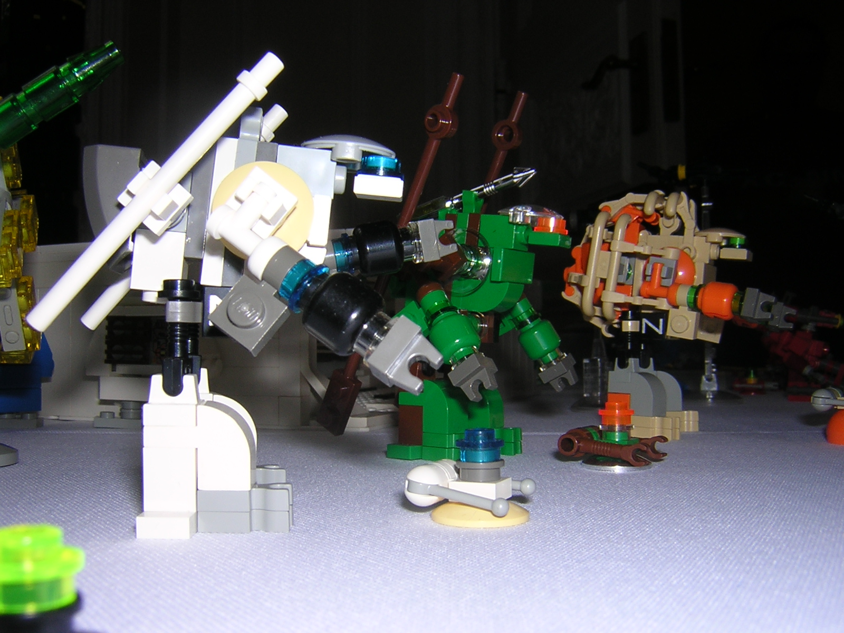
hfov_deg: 51.4
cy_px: 316
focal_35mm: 36
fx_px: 878
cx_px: 422
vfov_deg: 39.7
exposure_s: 1/60.1
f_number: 5.2
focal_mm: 4.7
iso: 100
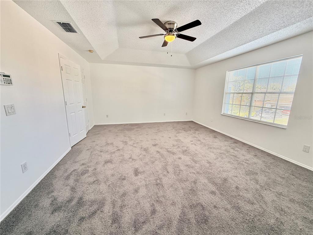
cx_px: 156
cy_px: 118
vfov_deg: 85.7
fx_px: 127
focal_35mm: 14
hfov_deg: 102.1
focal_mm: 2.22
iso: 125
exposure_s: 1/99
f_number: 2.2
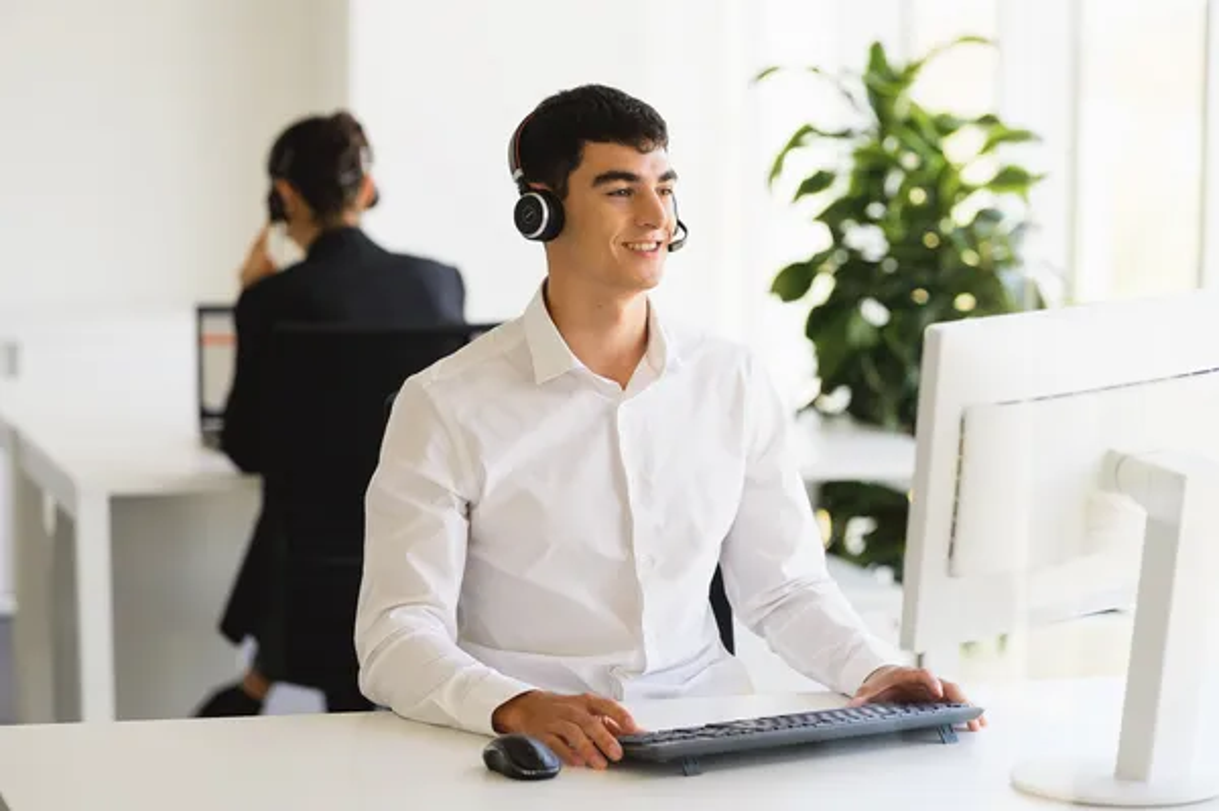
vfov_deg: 13.0
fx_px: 3552
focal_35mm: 105
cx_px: 610
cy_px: 406
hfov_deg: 19.5
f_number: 2.5
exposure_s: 1/400
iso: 320
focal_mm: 105
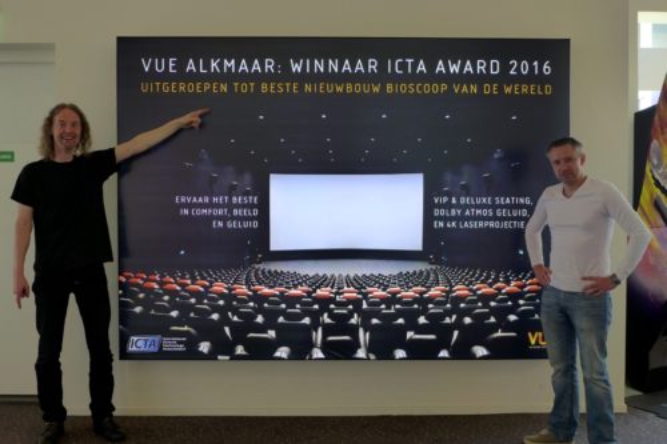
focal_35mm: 37
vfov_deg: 35.9
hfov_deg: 51.9
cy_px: 222
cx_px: 334
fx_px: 685
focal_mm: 7.3
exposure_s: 1/125
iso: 250
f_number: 1.7
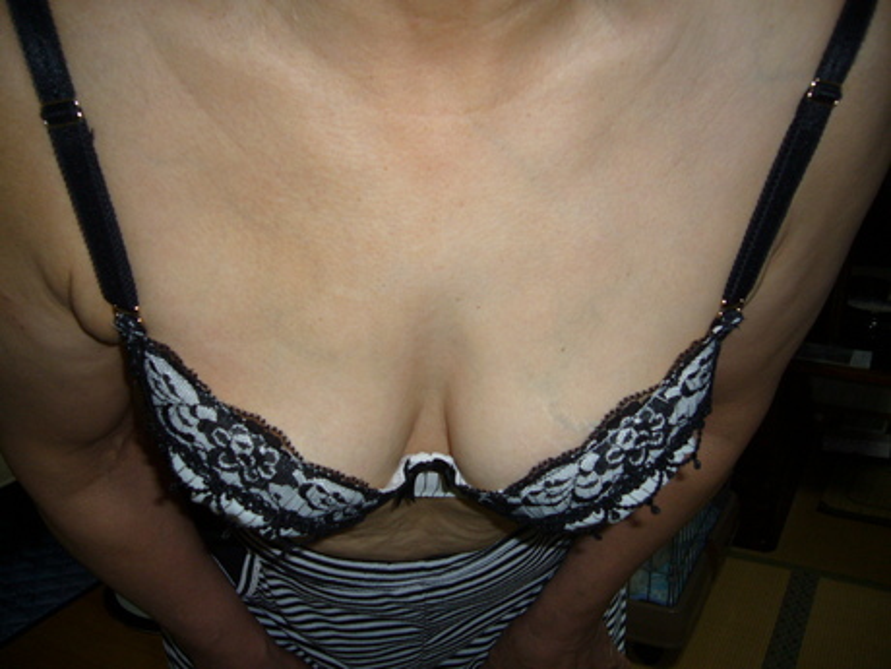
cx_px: 446
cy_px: 334
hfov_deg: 52.6
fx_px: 901
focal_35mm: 35
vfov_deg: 40.7
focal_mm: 5.8
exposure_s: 1/60
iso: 100
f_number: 2.8
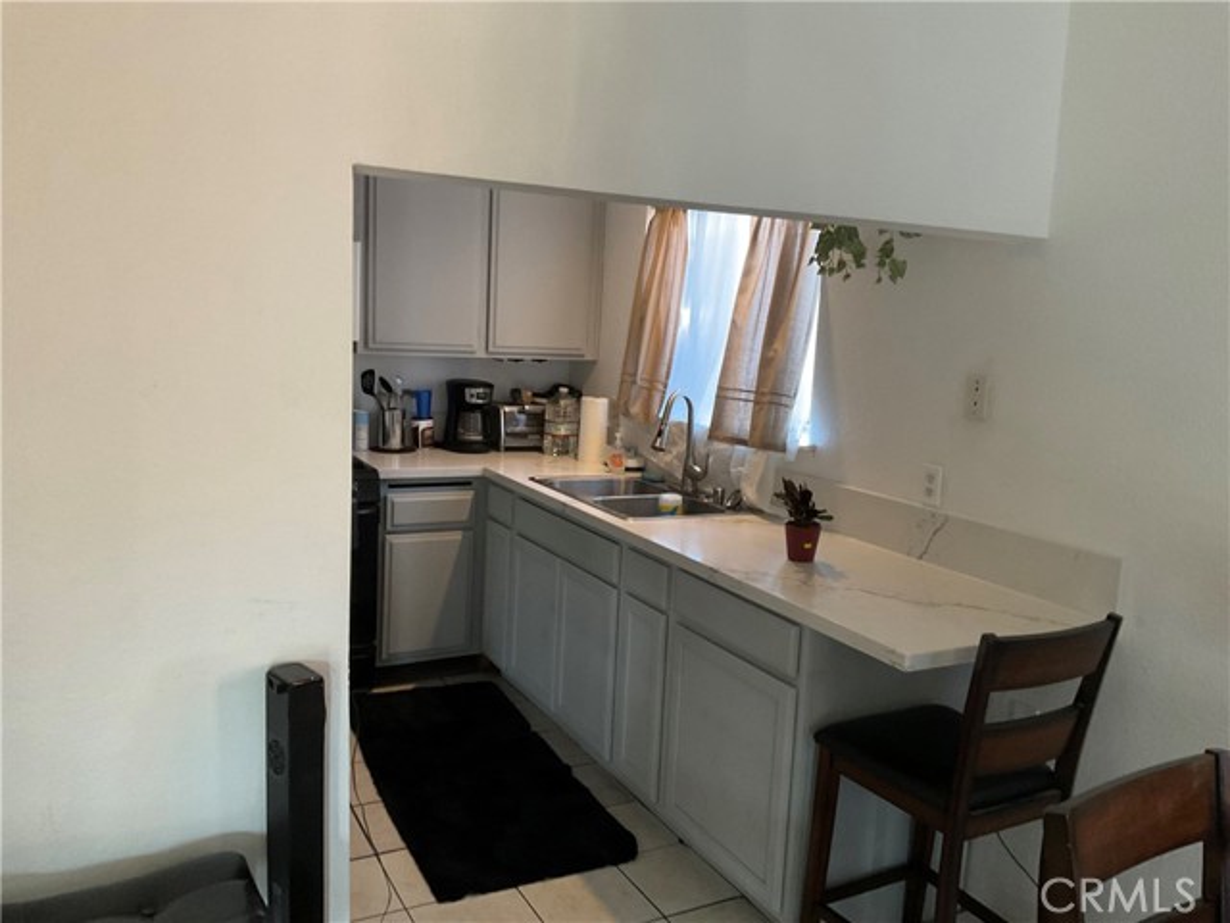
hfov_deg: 61.7
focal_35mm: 29
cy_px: 462
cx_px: 615
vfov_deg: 48.2
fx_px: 1030
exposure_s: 1/40
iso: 250
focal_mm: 3
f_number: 1.8
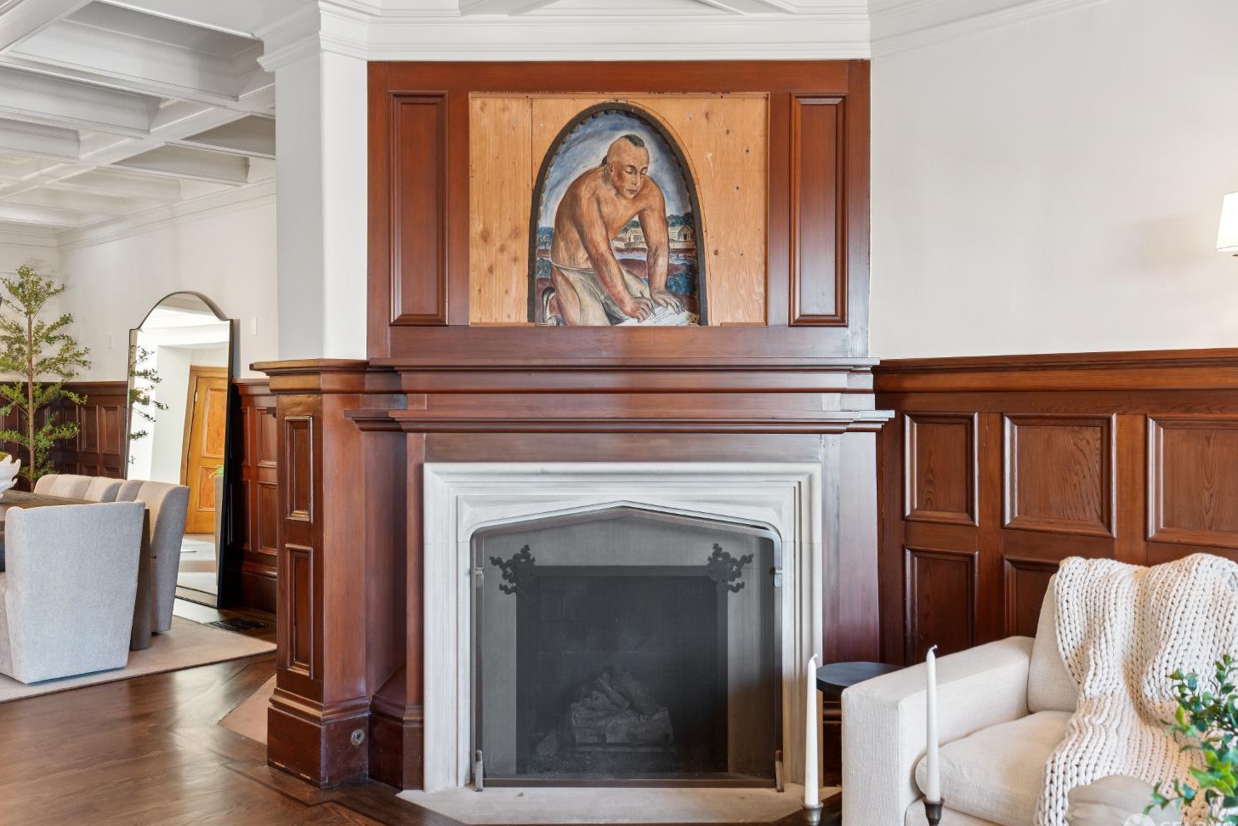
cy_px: 424
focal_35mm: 34
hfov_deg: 55.8
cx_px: 620
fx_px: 1169
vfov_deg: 38.9
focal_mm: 33
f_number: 8
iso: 800
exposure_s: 1/13
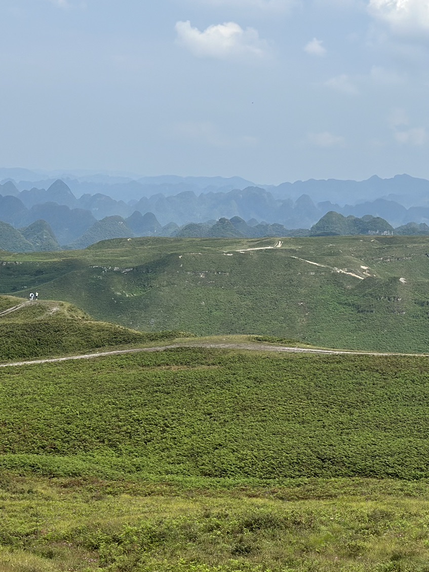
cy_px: 287
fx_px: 1404
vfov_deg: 23.0
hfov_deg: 17.4
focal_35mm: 85
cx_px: 178
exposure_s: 1/7092
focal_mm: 6.86
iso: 100
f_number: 1.78
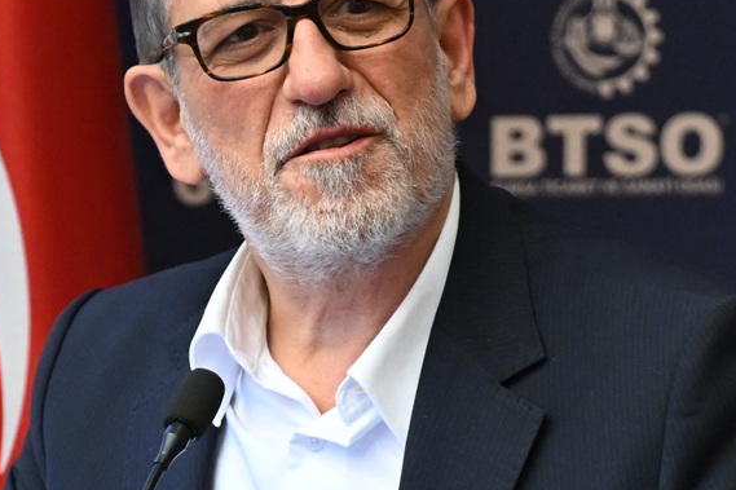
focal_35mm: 878
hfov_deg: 2.3
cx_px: 252
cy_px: 584
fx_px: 17944
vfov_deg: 1.6
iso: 2000
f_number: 2.8
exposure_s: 1/100
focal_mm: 200
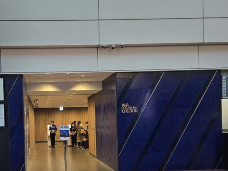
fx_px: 283
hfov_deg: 42.6
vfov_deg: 33.1
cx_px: 60
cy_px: 124
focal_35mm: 43
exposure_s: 1/100
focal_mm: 5.4
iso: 160
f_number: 1.8
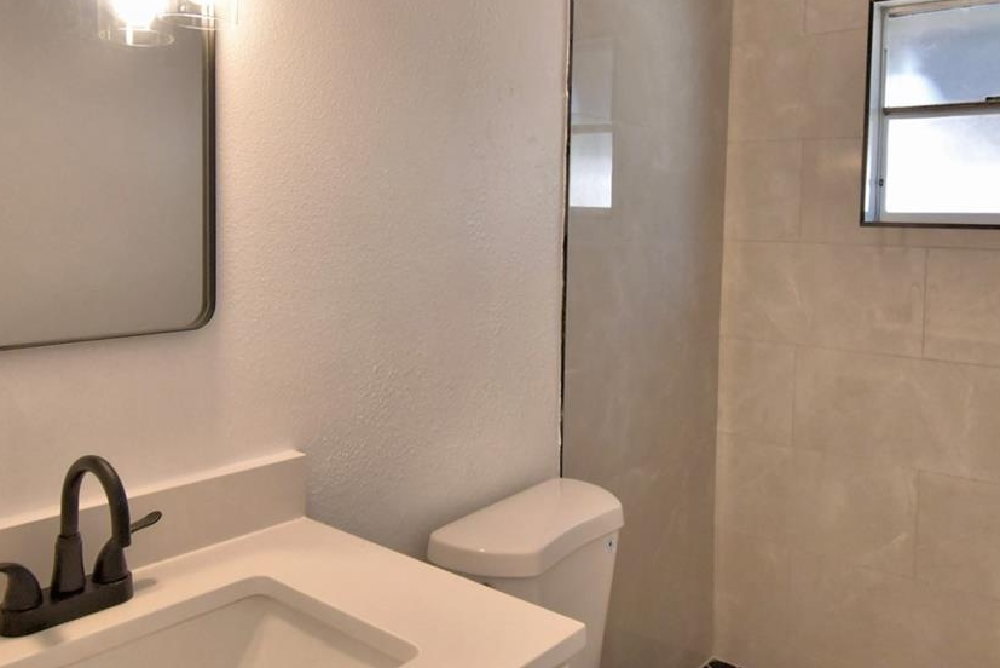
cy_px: 249
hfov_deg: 63.6
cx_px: 525
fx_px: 806
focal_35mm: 29
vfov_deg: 44.6
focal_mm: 10
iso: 400
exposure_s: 1/100
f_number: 4.5
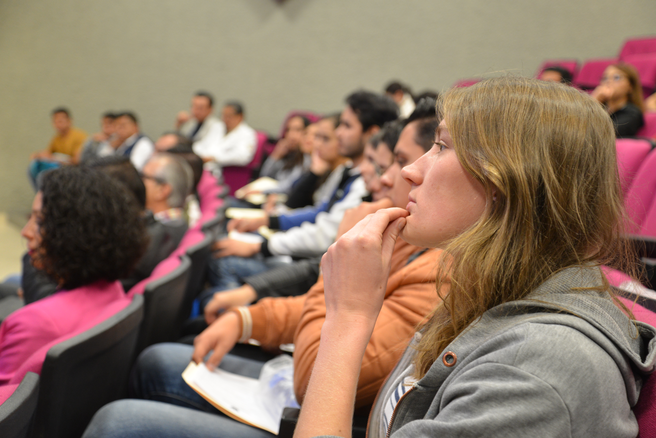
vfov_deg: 28.1
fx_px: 875
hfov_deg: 41.1
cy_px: 219
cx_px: 328
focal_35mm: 48
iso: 1600
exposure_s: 1/30
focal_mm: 48
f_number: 4.2
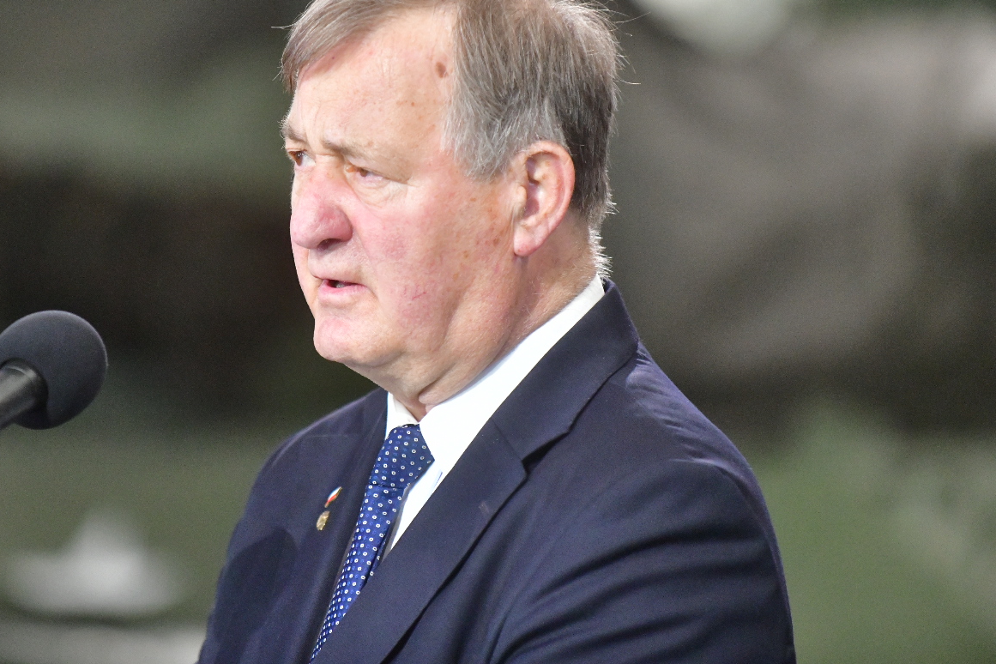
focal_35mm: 279
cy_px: 230
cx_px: 359
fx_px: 7718
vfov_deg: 4.9
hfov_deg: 7.4
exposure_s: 1/400
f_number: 2.8
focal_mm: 200
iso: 4500
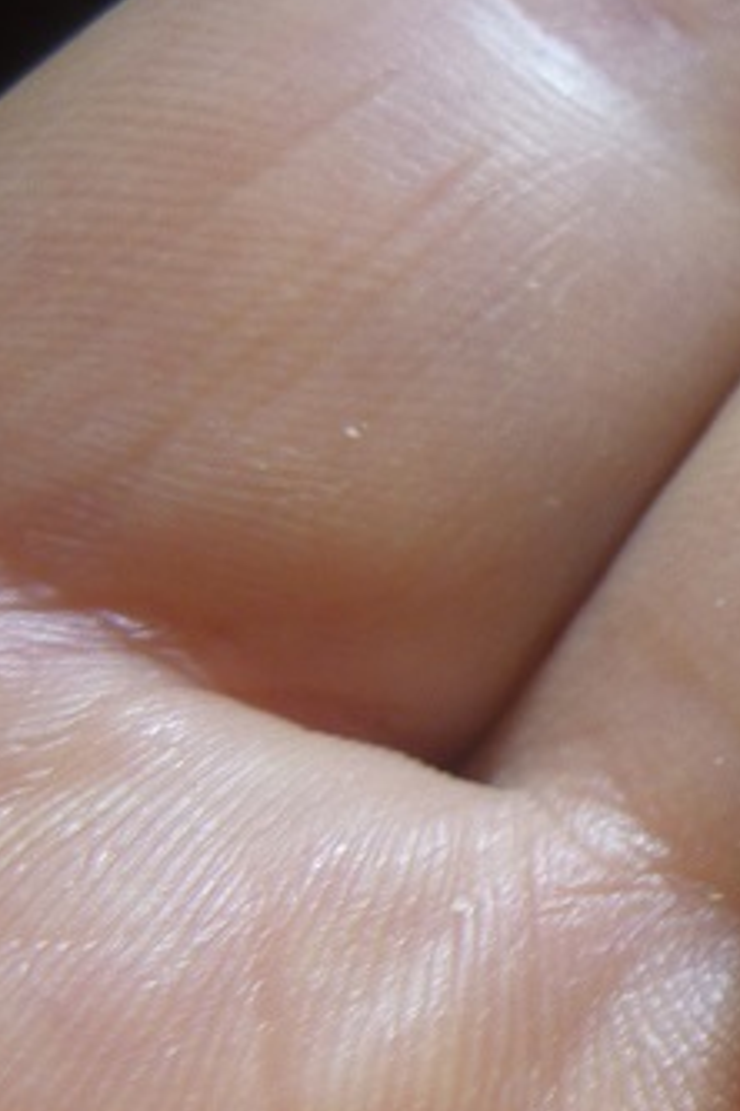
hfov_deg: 16.0
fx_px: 2220
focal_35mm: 72
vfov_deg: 28.1
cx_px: 1343
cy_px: 587
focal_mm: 4.1
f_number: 3.3
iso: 100
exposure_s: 1/30
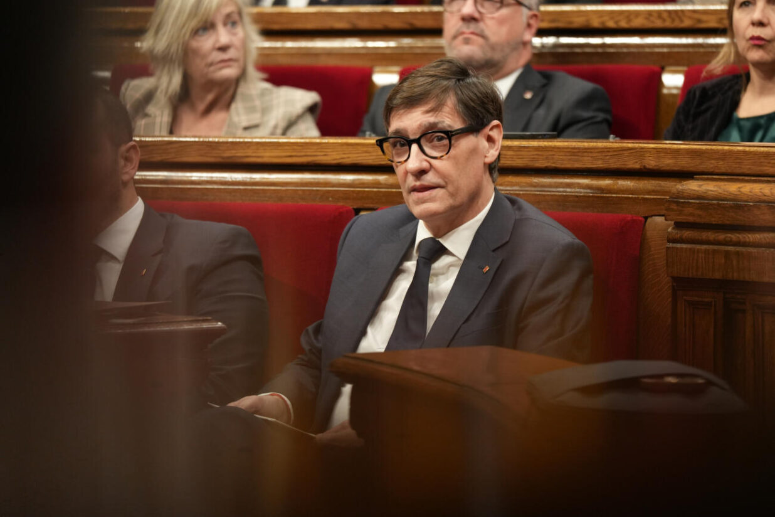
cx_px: 388
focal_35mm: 200
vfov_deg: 6.9
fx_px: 4305
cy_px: 258
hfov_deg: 10.3
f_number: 4
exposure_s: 1/125
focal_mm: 200
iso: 2500
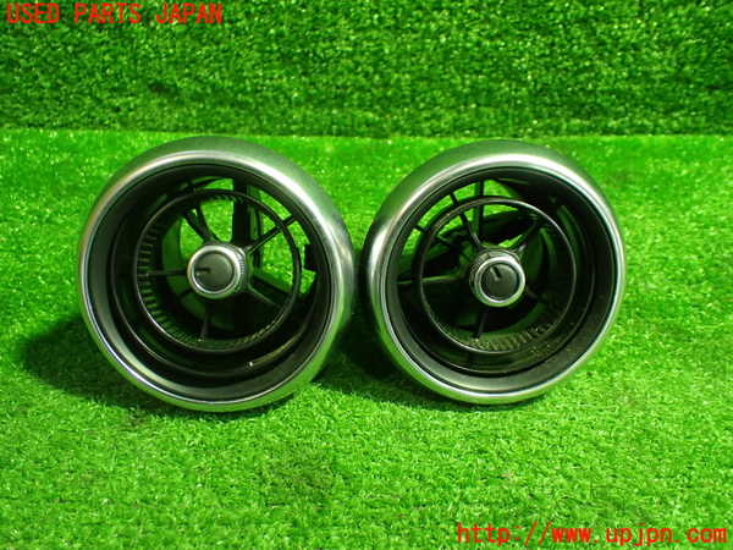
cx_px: 366
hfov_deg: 60.0
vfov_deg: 46.8
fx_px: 635
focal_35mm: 30
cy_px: 275
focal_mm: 5.4
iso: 800
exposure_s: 1/50
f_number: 2.3
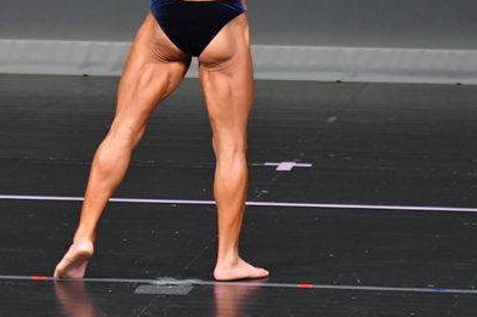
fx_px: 9012
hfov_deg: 3.0
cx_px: 184
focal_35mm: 681
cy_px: 66
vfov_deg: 2.0
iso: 4000
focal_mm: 230
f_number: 5.6
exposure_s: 1/400
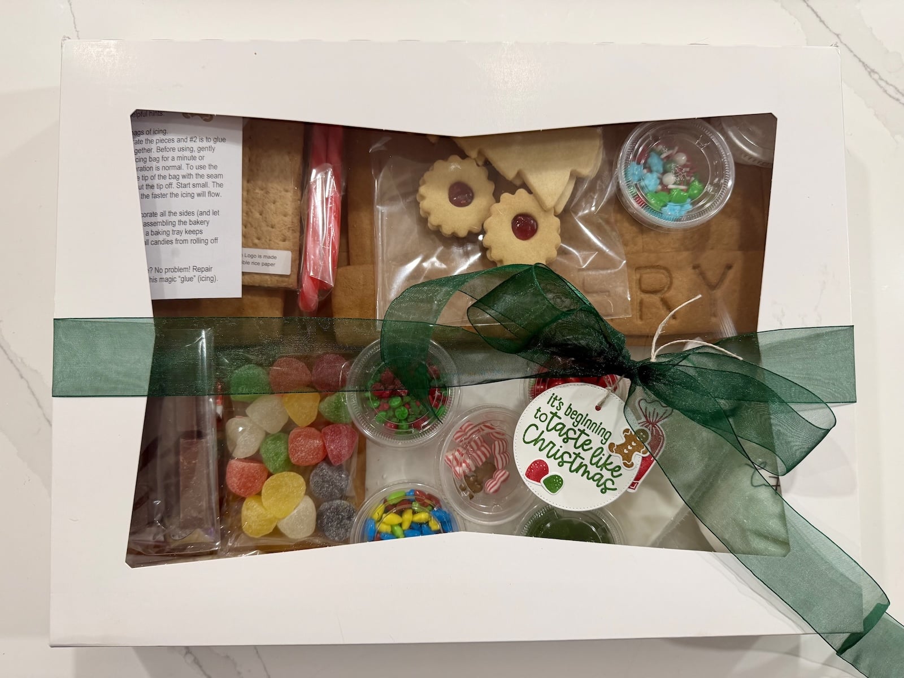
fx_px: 627
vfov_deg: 56.8
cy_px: 339
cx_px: 452
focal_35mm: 24
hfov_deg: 71.6
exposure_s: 1/105
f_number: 1.78
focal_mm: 6.76
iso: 200
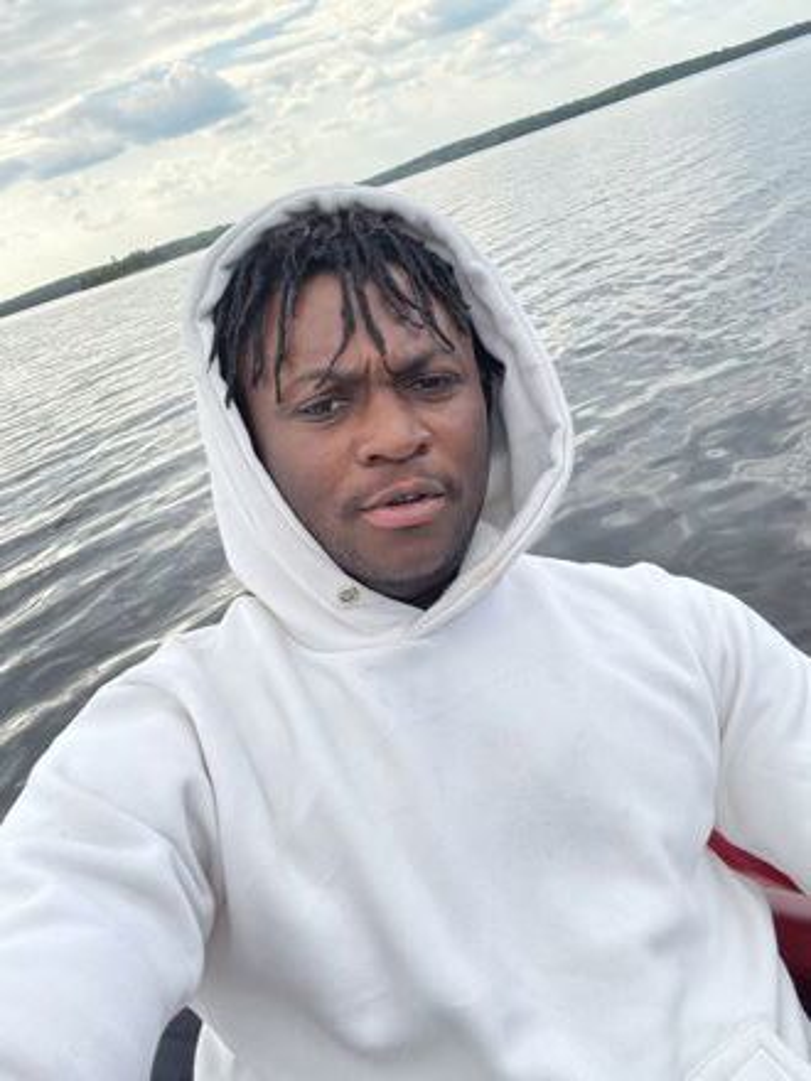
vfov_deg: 60.0
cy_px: 540
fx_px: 937
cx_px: 406
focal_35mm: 30
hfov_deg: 46.8
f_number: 2.2
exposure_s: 1/300
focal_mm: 2.71
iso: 25
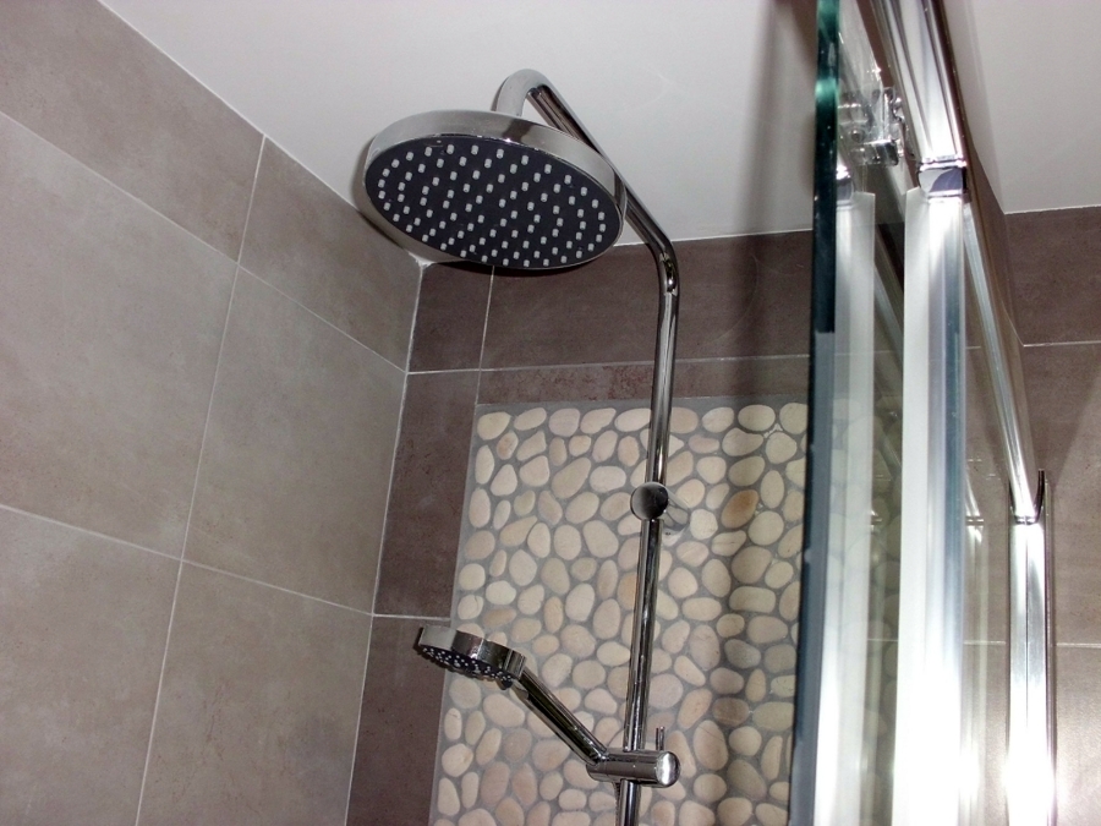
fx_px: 1145
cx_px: 550
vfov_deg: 39.7
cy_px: 413
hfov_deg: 51.4
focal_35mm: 36
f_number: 2.9
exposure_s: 1/60
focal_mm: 6.3
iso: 100
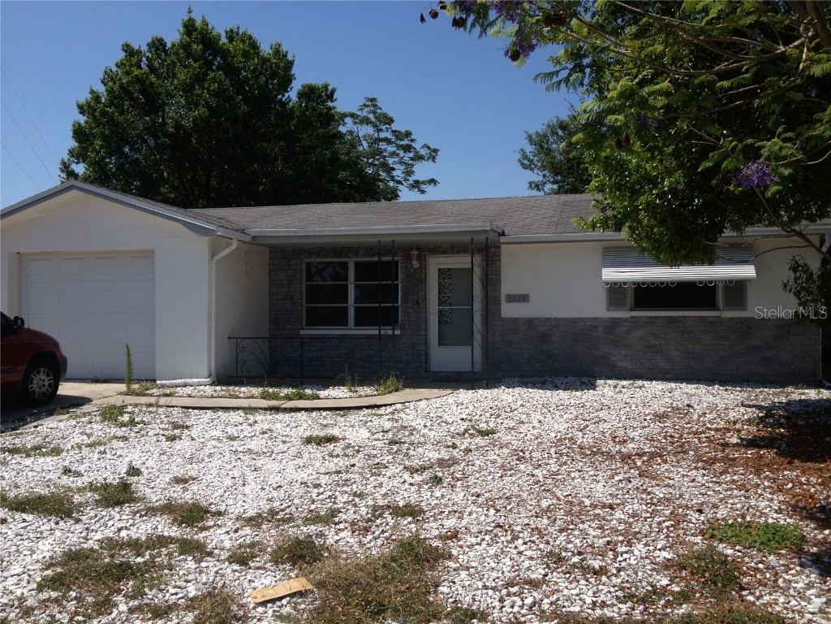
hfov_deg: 52.6
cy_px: 312
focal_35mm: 35
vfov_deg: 40.7
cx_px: 416
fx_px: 840
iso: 50
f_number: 2.4
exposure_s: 1/2045
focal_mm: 4.28
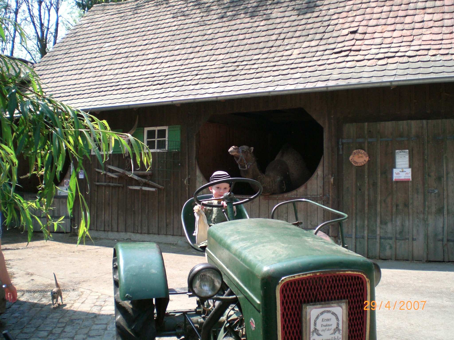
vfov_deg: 37.7
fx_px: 498
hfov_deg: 49.0
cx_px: 227
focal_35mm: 38
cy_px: 170
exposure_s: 1/640
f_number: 3.1
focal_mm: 6.3
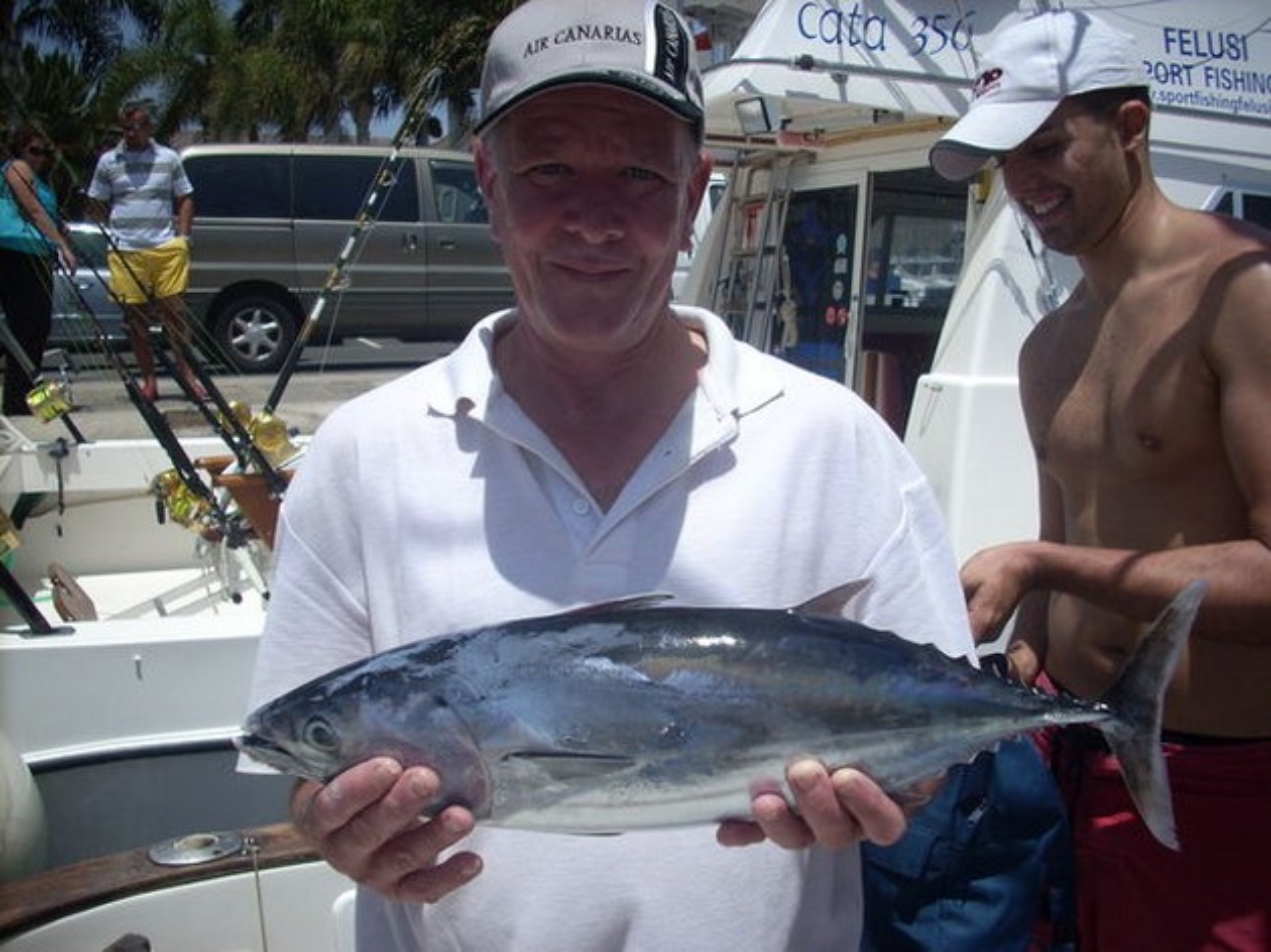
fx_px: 1358
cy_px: 476
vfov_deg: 38.6
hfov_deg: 50.2
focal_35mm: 37
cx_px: 636
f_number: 5.6
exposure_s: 1/439
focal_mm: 6.2
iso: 64
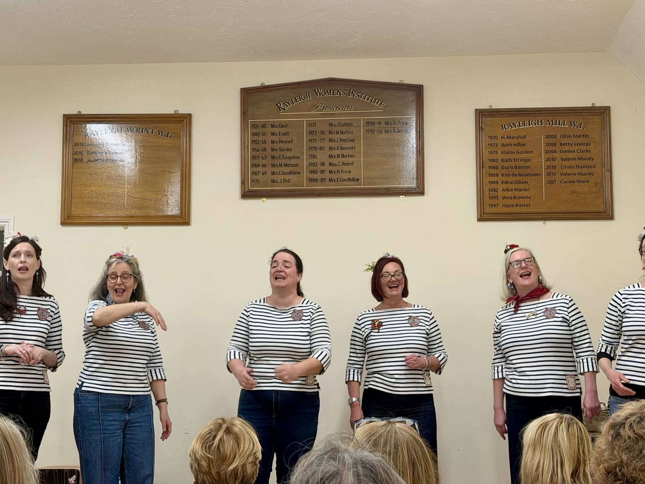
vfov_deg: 24.0
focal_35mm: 61
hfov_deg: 31.7
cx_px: 326
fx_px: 1137
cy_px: 269
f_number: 1.78
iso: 80
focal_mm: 6.76
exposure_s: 1/50
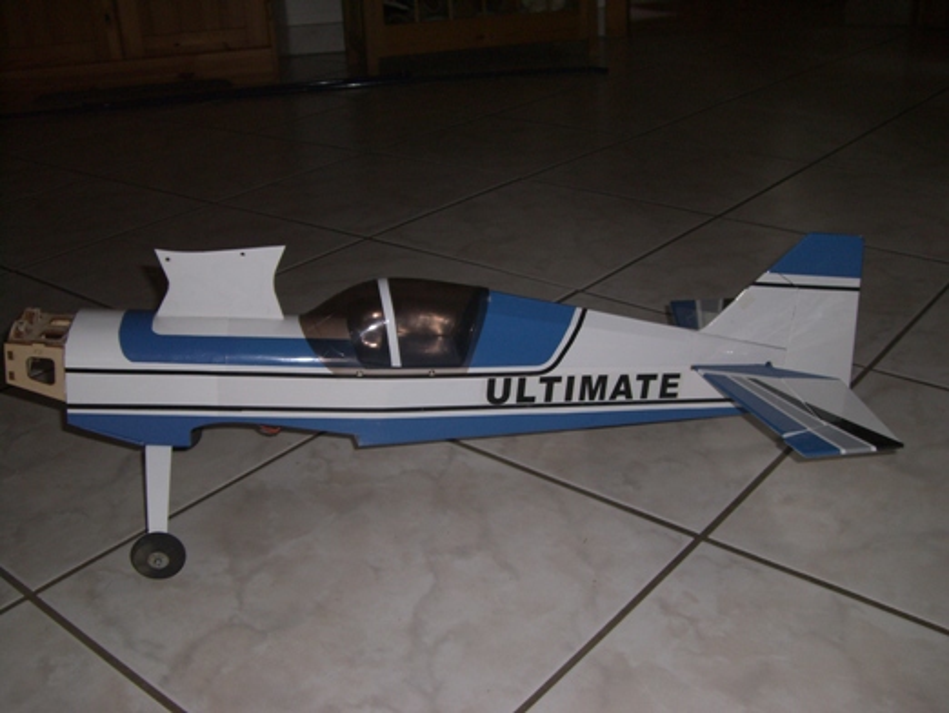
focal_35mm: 38
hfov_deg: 49.0
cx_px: 474
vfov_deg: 37.7
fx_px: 1042
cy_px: 356
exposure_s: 1/60
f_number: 2.7
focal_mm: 6.2
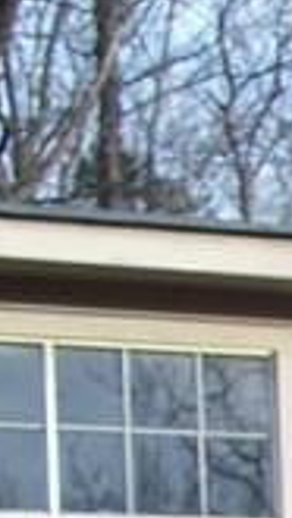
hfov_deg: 4.5
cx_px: 1328
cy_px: 986
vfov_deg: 8.5
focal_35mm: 243
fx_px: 3340
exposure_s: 1/200
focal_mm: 7.54
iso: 64
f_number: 2.8
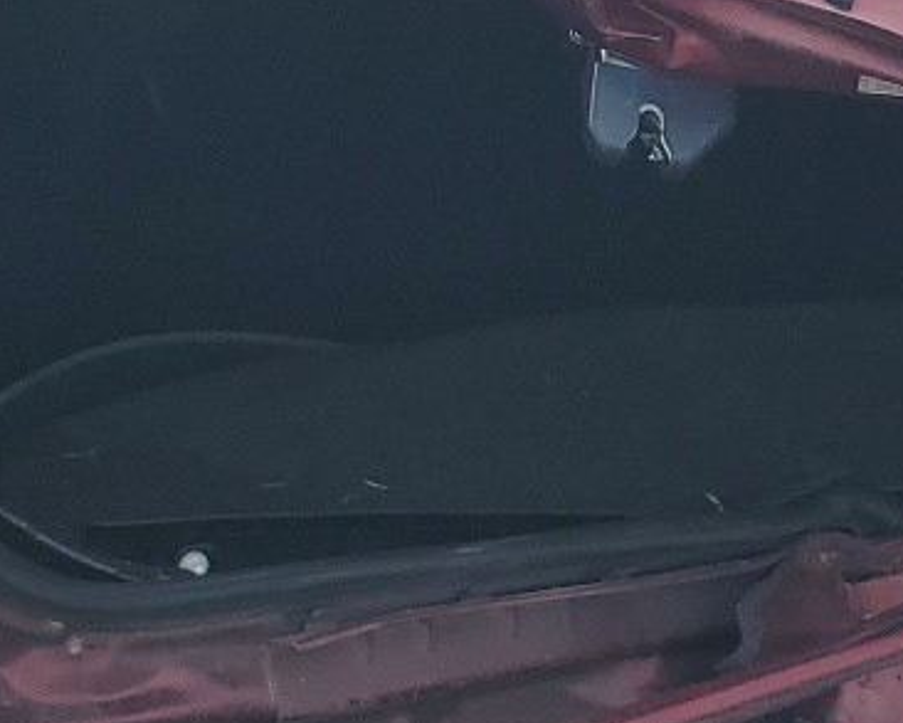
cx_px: 822
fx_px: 2967
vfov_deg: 13.9
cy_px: 405
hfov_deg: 17.0
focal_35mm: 111
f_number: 1.5
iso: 50
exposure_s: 1/1667
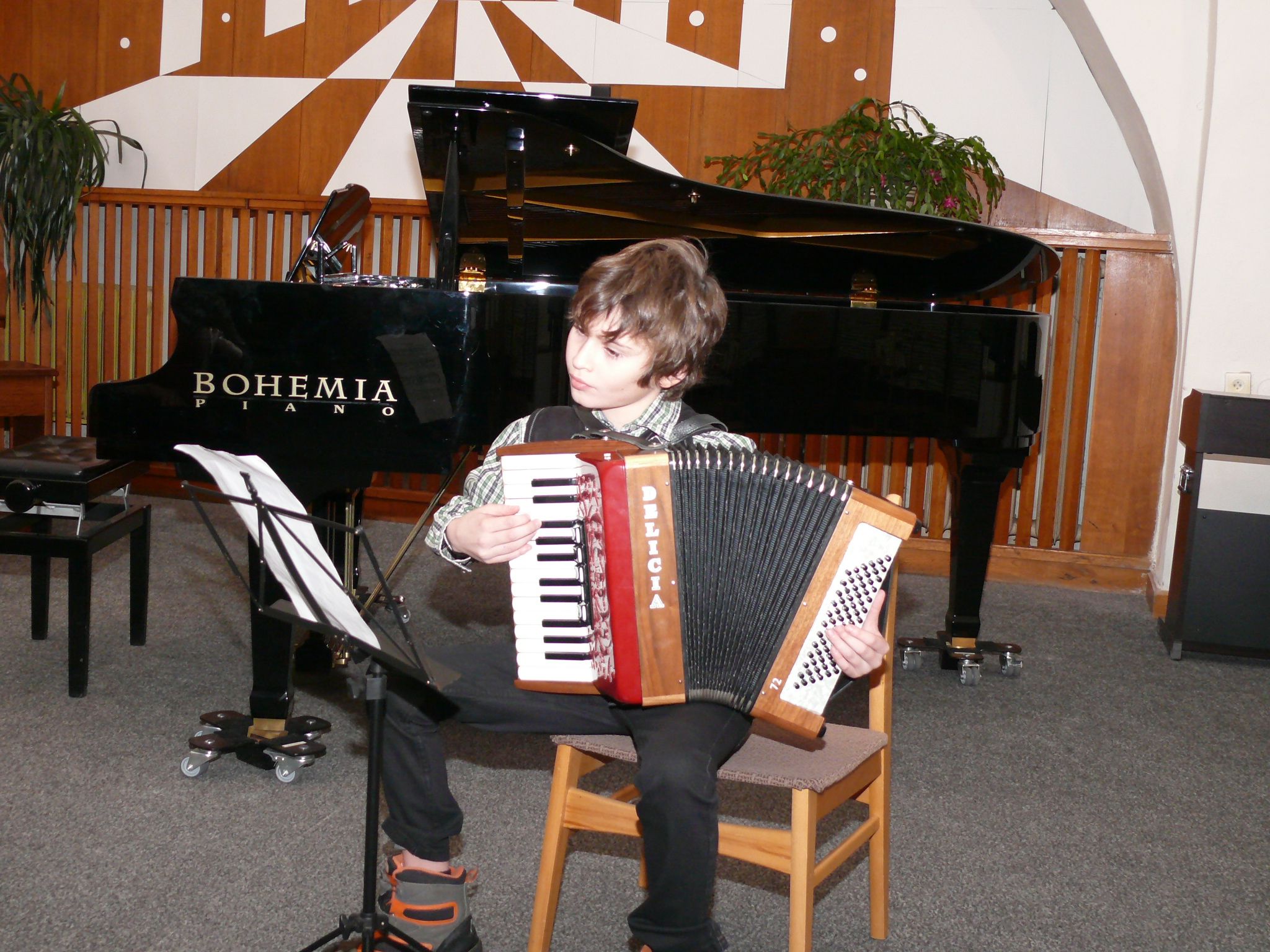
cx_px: 635
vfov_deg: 32.9
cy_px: 476
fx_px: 1614
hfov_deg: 42.9
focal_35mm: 44
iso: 200
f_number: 2.8
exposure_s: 1/50
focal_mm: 8.5
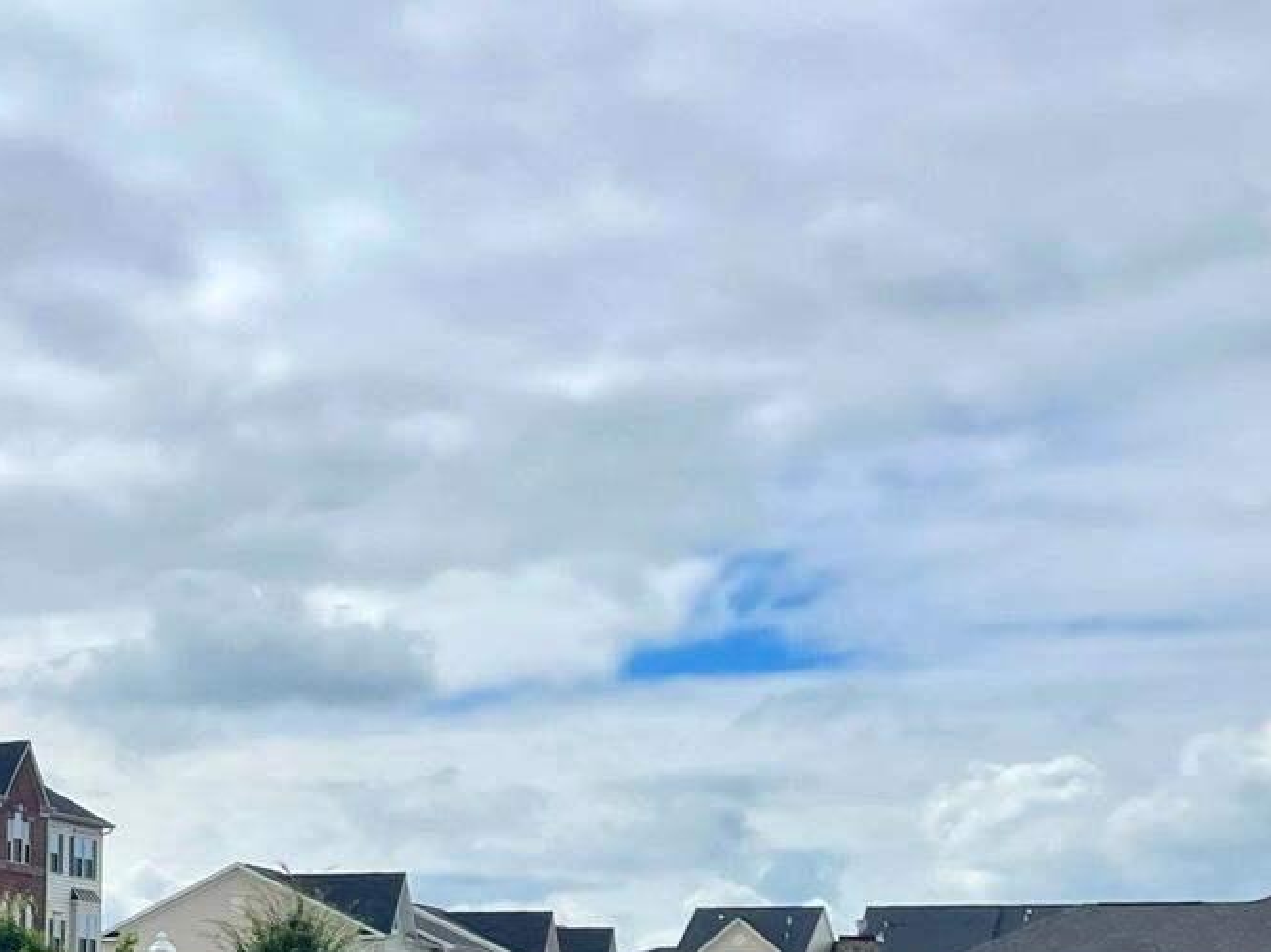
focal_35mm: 80
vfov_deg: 17.9
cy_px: 1005
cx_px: -588
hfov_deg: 21.0
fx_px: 2936
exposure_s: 1/7937
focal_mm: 5.1
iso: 32
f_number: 1.6
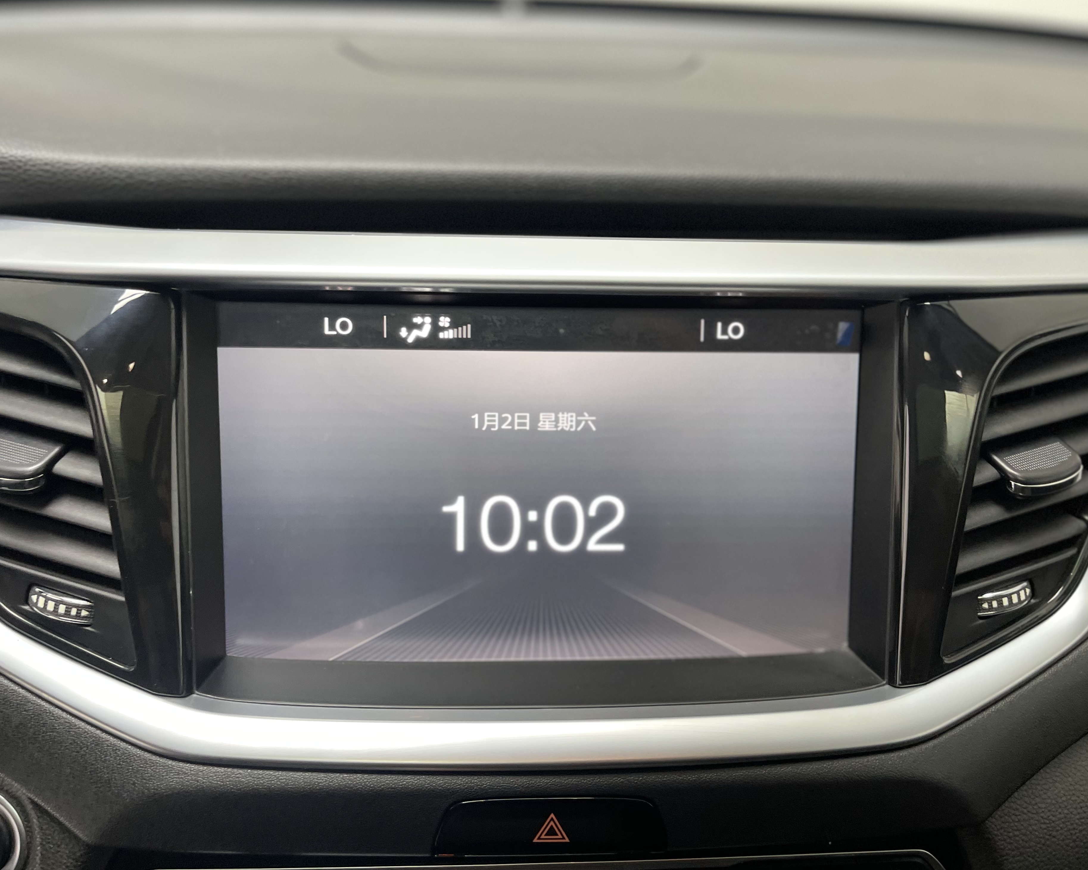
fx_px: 902
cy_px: 430
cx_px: 538
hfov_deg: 62.2
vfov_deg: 51.5
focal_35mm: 28
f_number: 1.6
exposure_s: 1/50
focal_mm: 5.1
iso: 250
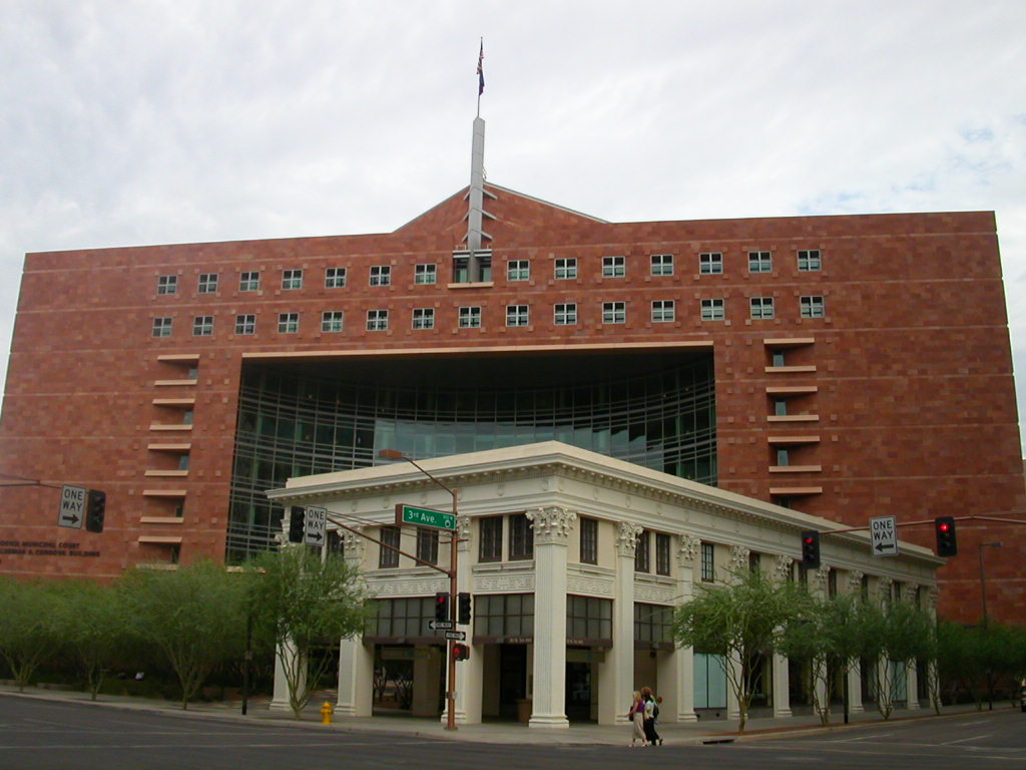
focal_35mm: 37
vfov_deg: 38.7
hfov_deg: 50.1
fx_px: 1097
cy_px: 385
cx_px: 513
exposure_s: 1/327
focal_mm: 5.6
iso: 100
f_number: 4.5
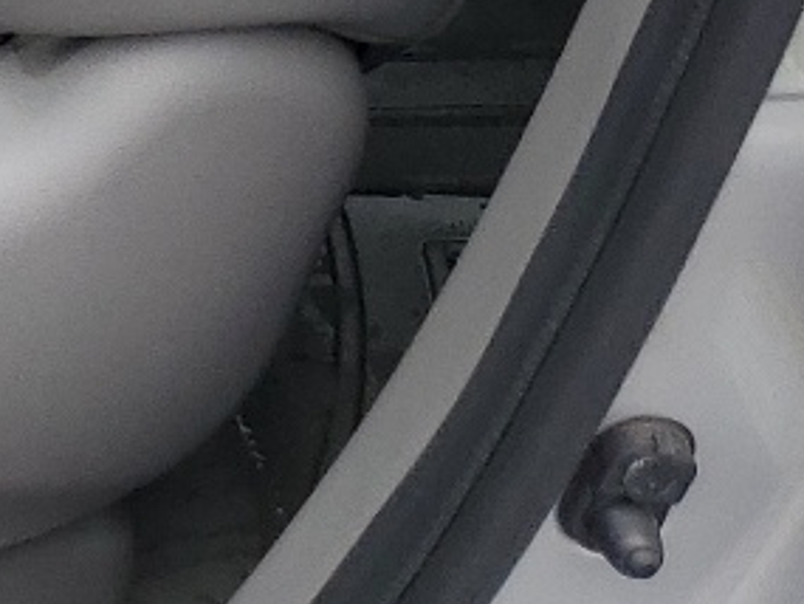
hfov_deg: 11.7
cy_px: -1081
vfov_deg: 8.7
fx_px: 3392
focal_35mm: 146
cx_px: -937
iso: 50
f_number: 1.5
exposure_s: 1/370
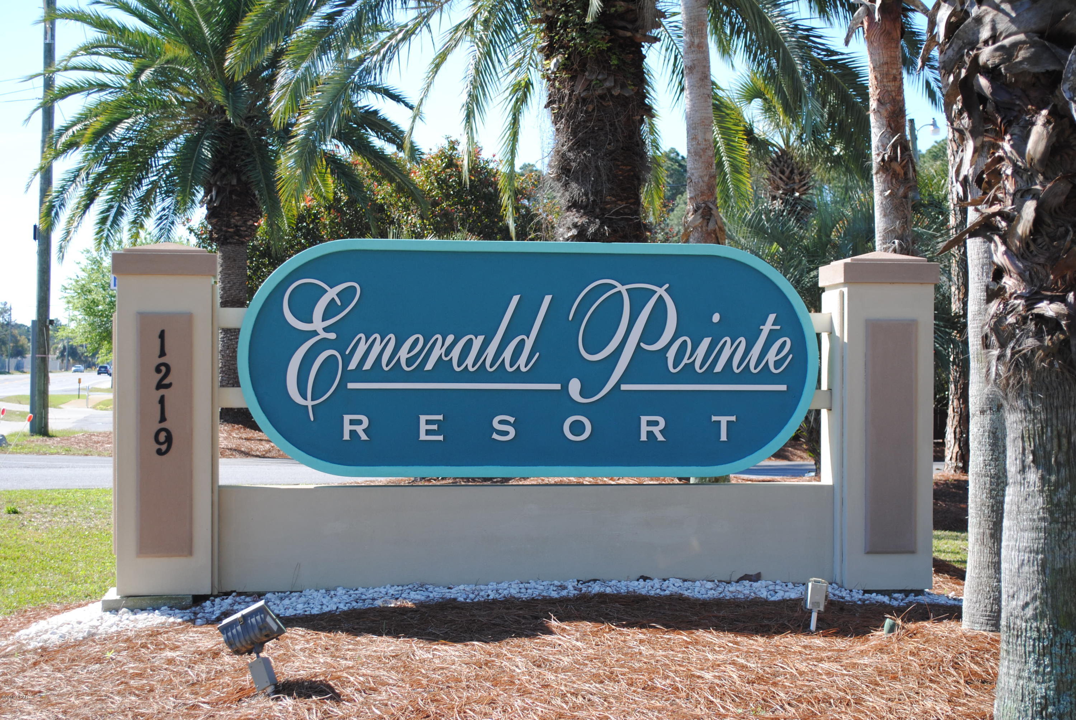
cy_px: 360
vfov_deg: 22.7
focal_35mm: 60
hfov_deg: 33.4
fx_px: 1795
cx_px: 538
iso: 100
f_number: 6.3
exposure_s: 1/160
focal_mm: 40
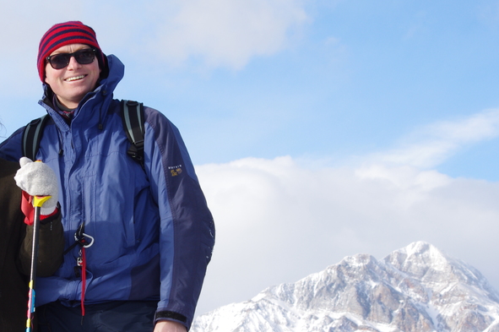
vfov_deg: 9.6
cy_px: 220
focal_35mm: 142
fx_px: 1967
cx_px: 91
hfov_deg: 14.4
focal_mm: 55
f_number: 11
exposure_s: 1/100
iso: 200
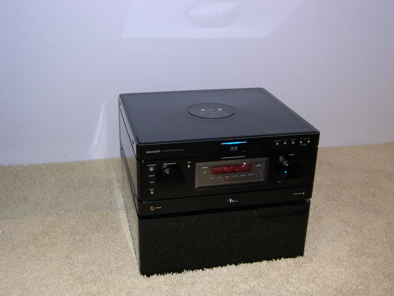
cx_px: 197
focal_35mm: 42
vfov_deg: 34.3
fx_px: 478
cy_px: 148
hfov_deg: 44.8
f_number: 2.9
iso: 100
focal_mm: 9
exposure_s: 1/60
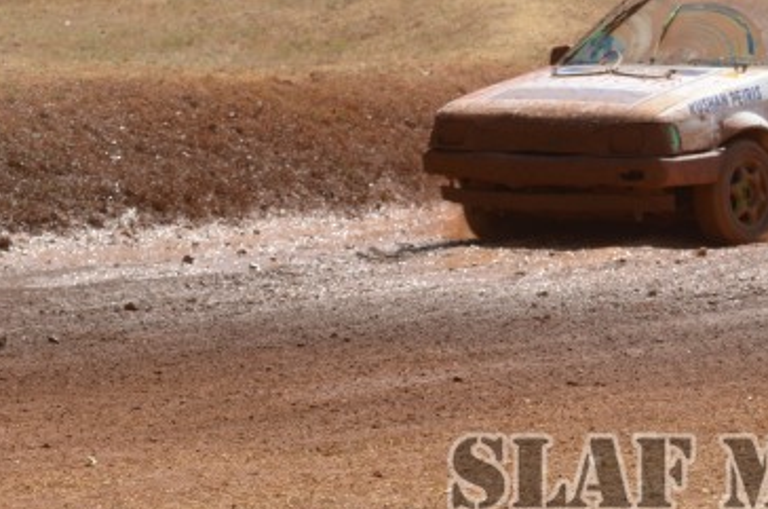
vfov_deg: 6.9
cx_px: 506
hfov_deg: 10.4
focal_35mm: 198
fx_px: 4215
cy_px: 181
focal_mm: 80
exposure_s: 1/500
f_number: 9
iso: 200
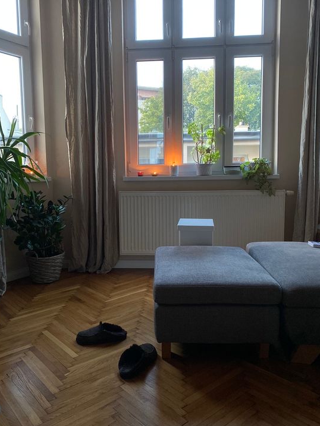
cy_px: 209
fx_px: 357
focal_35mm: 29
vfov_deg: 61.6
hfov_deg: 48.2
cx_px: 143
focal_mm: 4.25
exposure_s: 1/31
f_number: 1.8
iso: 640
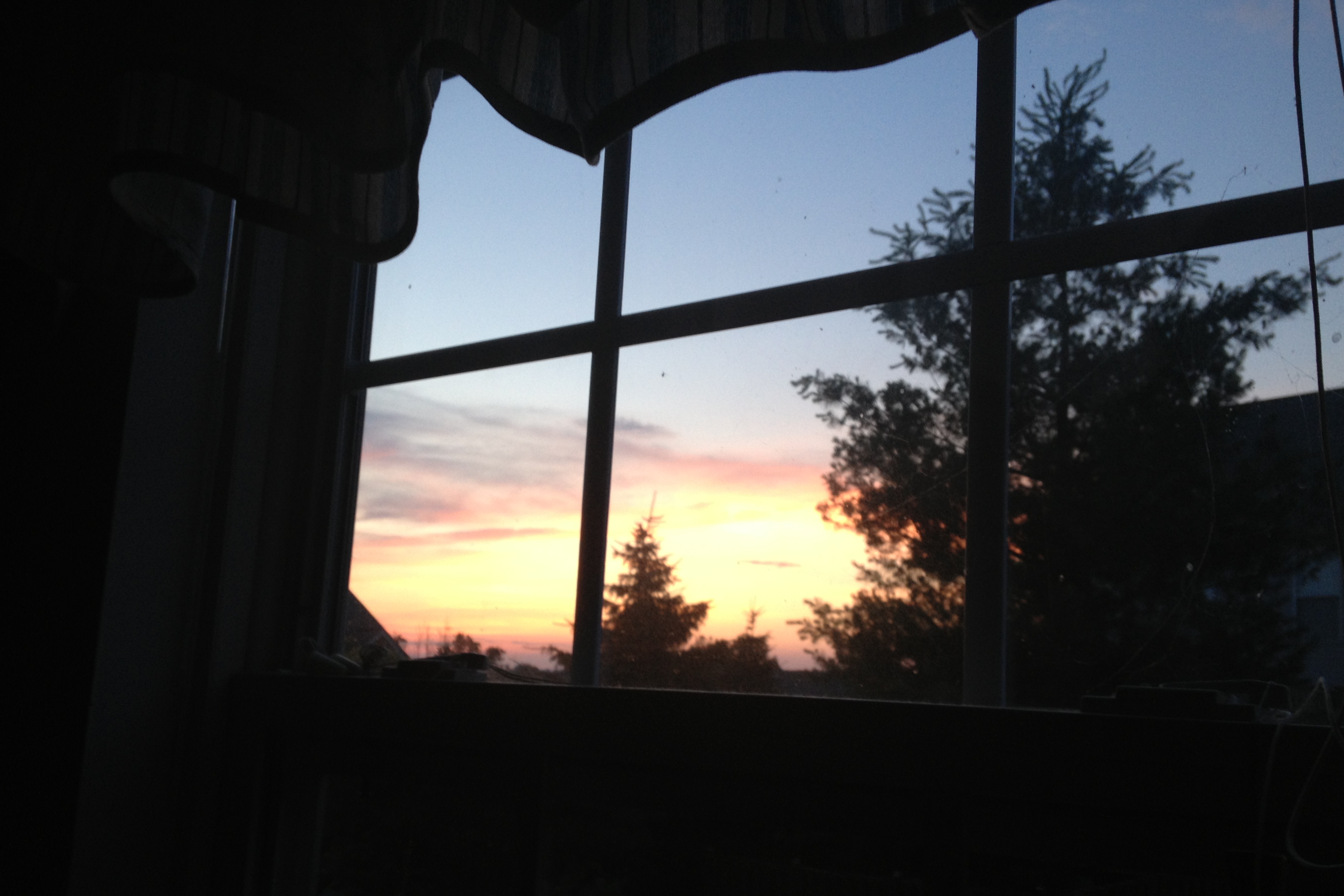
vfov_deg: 35.9
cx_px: 665
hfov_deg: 51.9
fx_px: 1381
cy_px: 508
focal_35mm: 37
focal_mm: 4.28
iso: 64
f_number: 2.4
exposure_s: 1/20
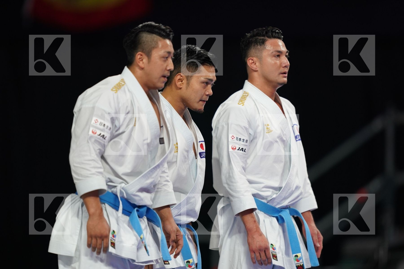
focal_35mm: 400
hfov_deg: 5.2
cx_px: 202
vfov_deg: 3.4
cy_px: 134
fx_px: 4489
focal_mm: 400
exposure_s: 1/500
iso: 1000
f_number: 2.8
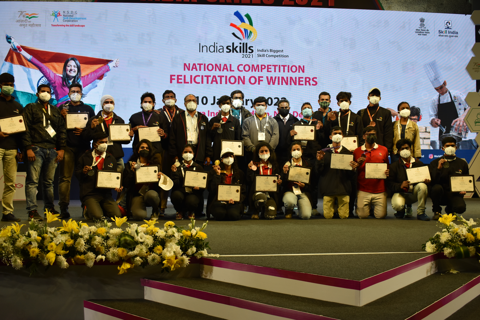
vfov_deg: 35.5
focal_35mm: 38
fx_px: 500
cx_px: 240
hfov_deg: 51.3
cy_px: 160
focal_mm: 25
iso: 400
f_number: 5.6
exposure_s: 1/125
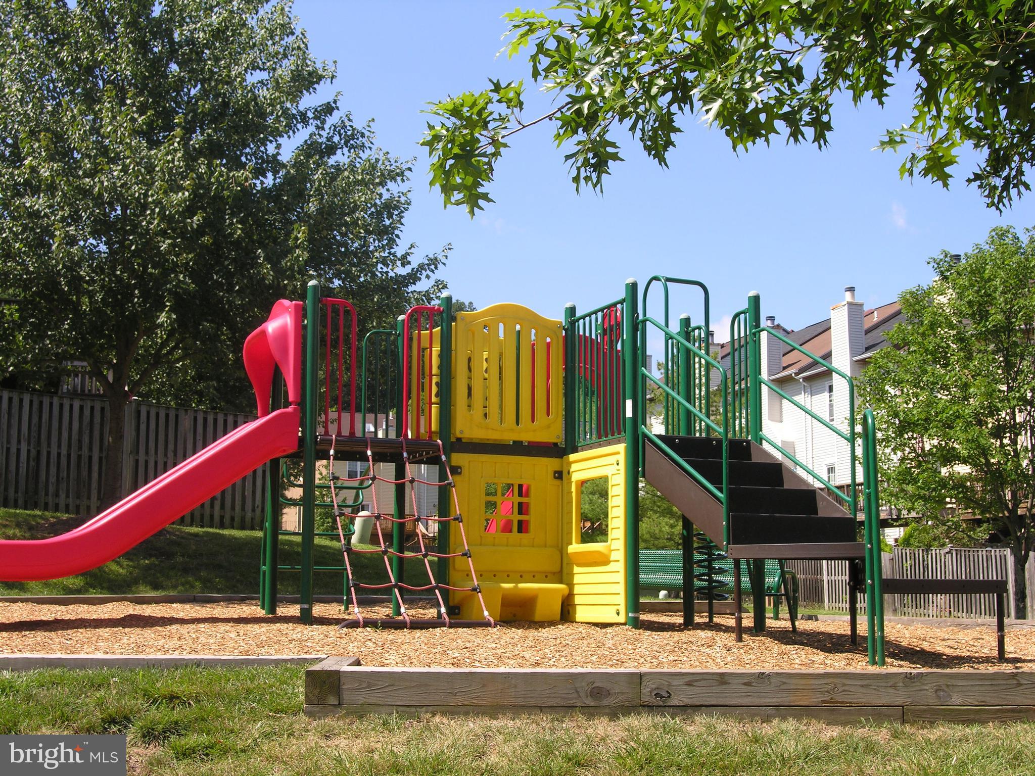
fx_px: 1435
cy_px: 388
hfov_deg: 39.7
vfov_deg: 30.3
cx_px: 518
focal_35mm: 48
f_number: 5.5
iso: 50
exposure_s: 1/178
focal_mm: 12.3
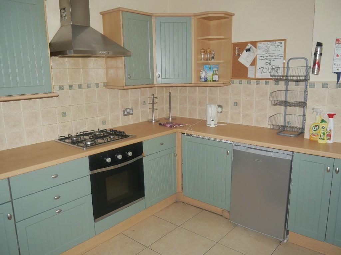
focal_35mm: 28
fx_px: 276
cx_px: 170
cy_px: 128
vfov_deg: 49.7
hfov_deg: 63.4
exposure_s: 1/60
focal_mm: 14
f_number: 3.5
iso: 160
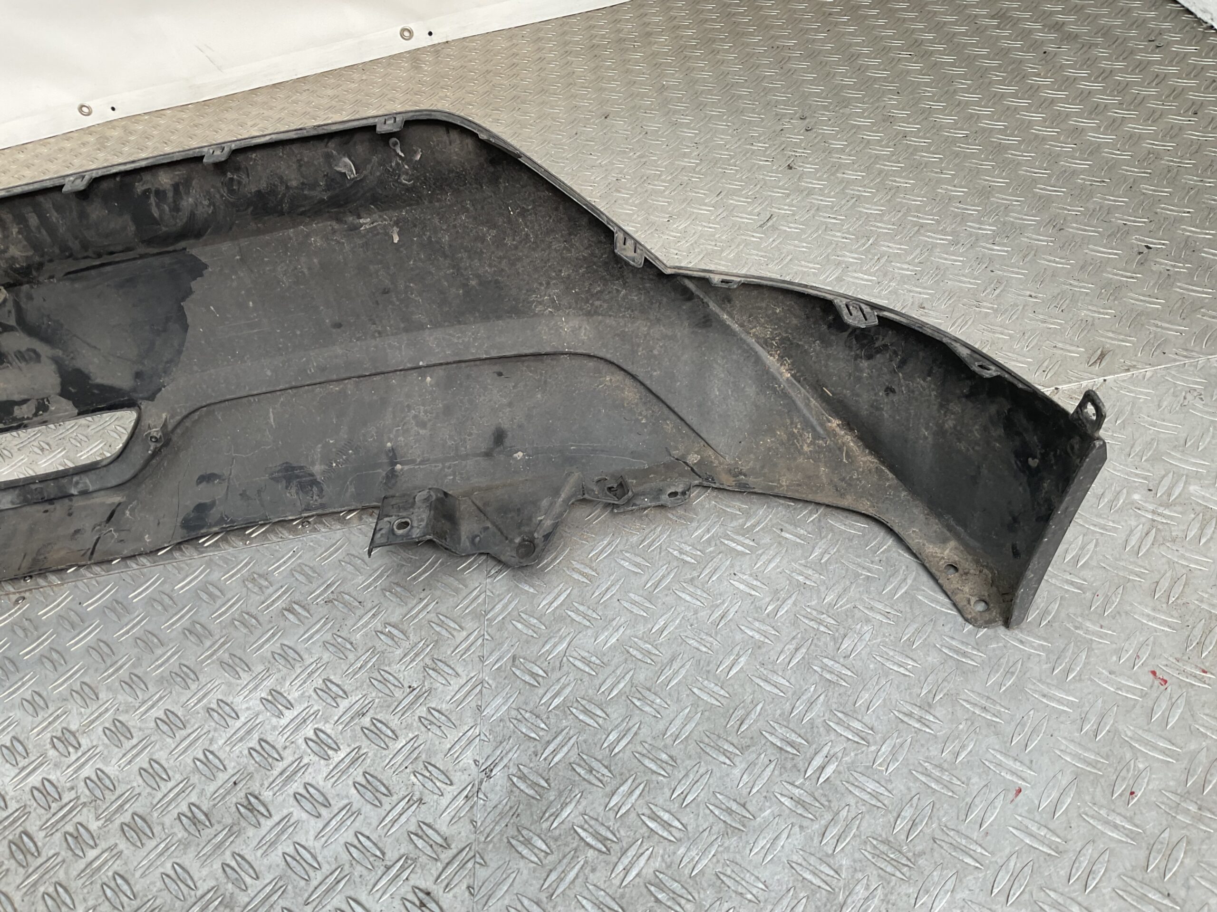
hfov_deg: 61.7
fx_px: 1020
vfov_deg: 48.2
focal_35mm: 29
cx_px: 608
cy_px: 456
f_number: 1.8
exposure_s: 1/120
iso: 20
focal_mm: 3
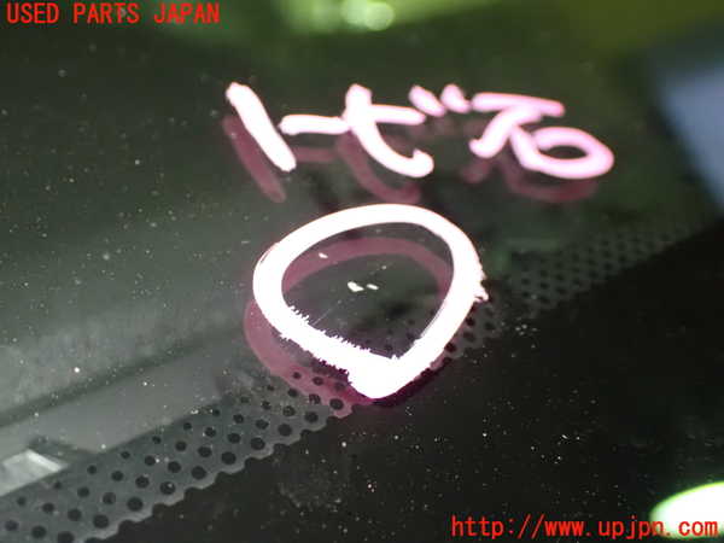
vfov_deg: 32.9
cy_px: 272
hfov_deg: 42.9
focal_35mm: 44
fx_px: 920
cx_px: 362
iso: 1600
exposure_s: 1/40
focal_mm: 7.84
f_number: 2.9
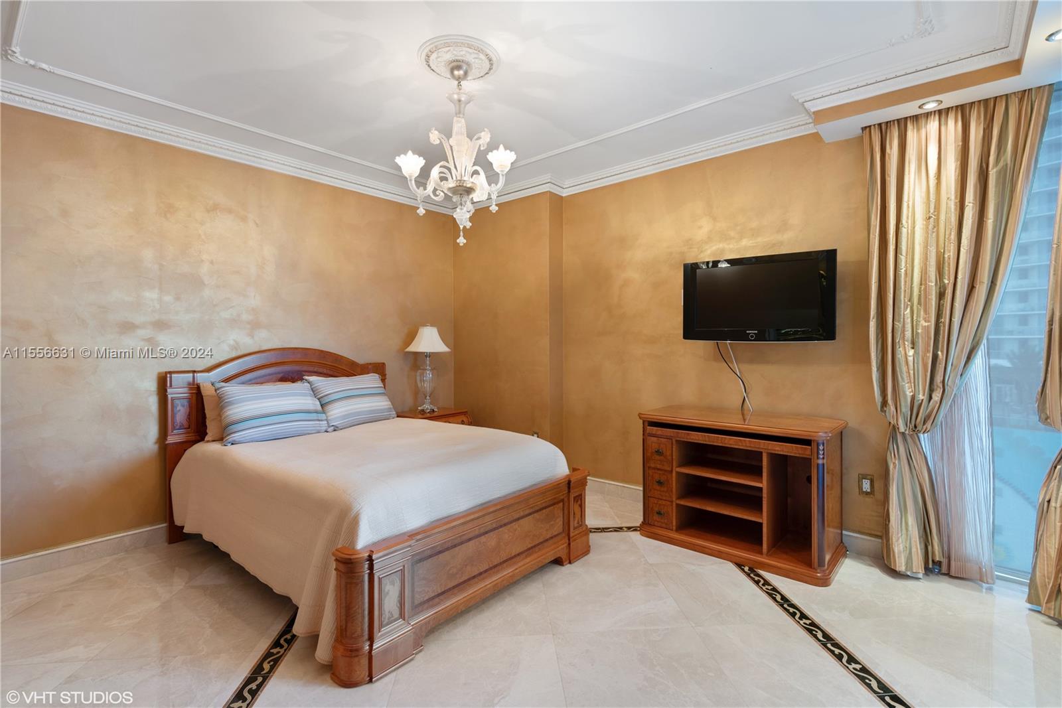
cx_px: 531
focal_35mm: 16
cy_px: 354
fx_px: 472
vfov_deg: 73.8
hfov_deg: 96.7
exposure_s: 1/2.5
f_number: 8
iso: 250
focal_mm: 16
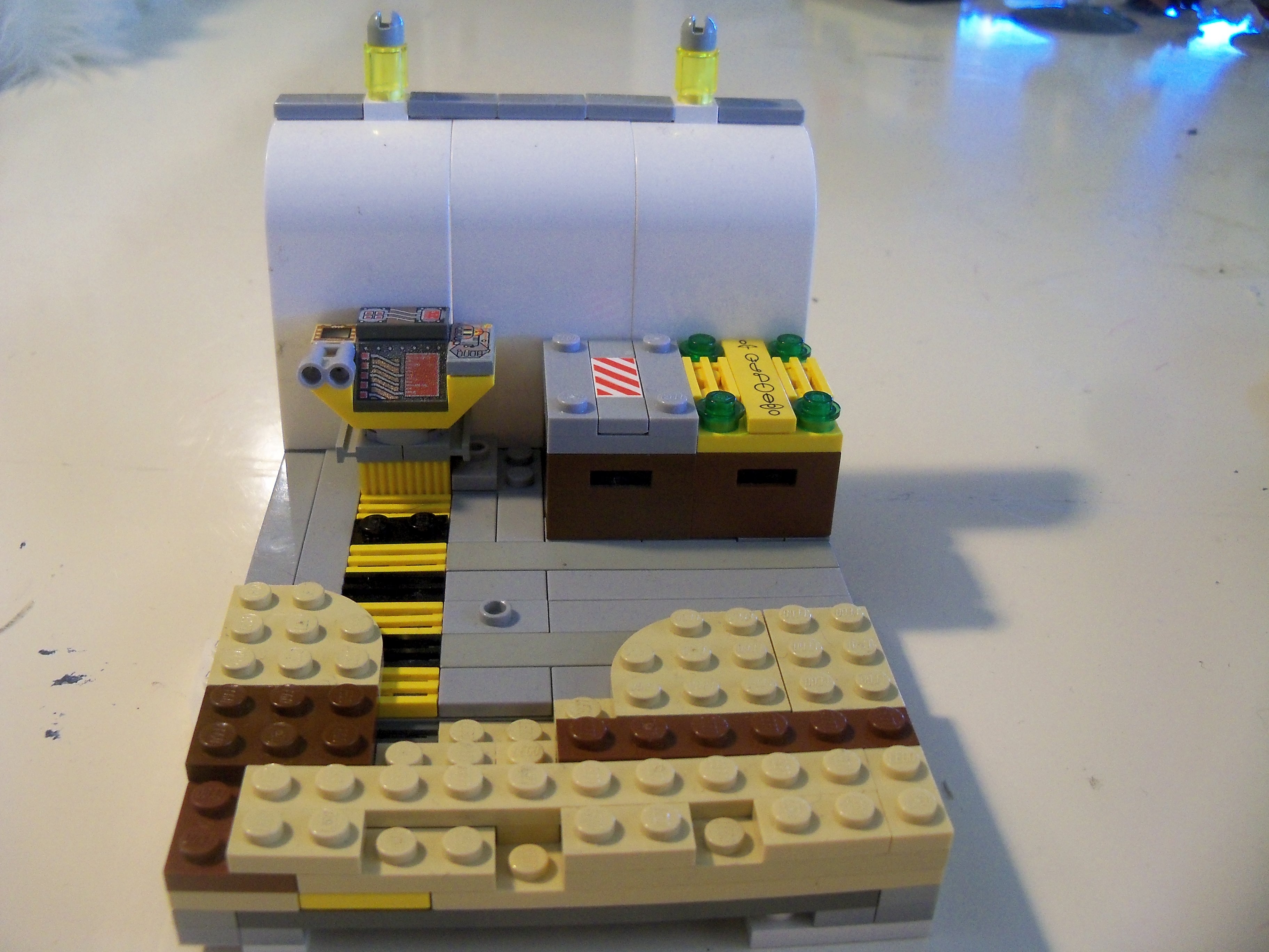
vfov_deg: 40.7
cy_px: 476
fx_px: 1283
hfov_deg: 52.6
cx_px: 634
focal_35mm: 35
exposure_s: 1/40
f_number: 3.5
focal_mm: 6.2
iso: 250
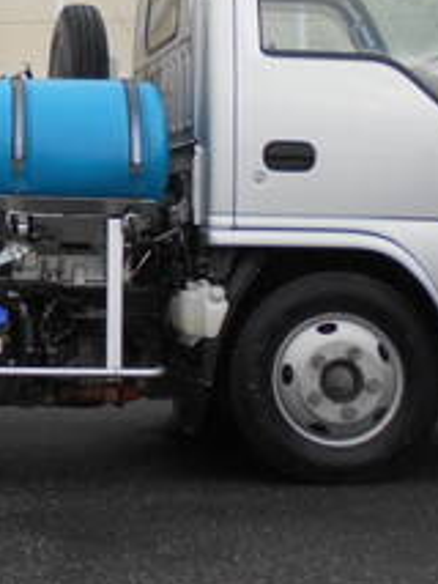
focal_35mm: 78
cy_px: 115
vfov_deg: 24.6
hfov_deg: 18.0
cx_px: -90
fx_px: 1315
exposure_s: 1/125
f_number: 3.2
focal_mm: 4.6
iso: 80
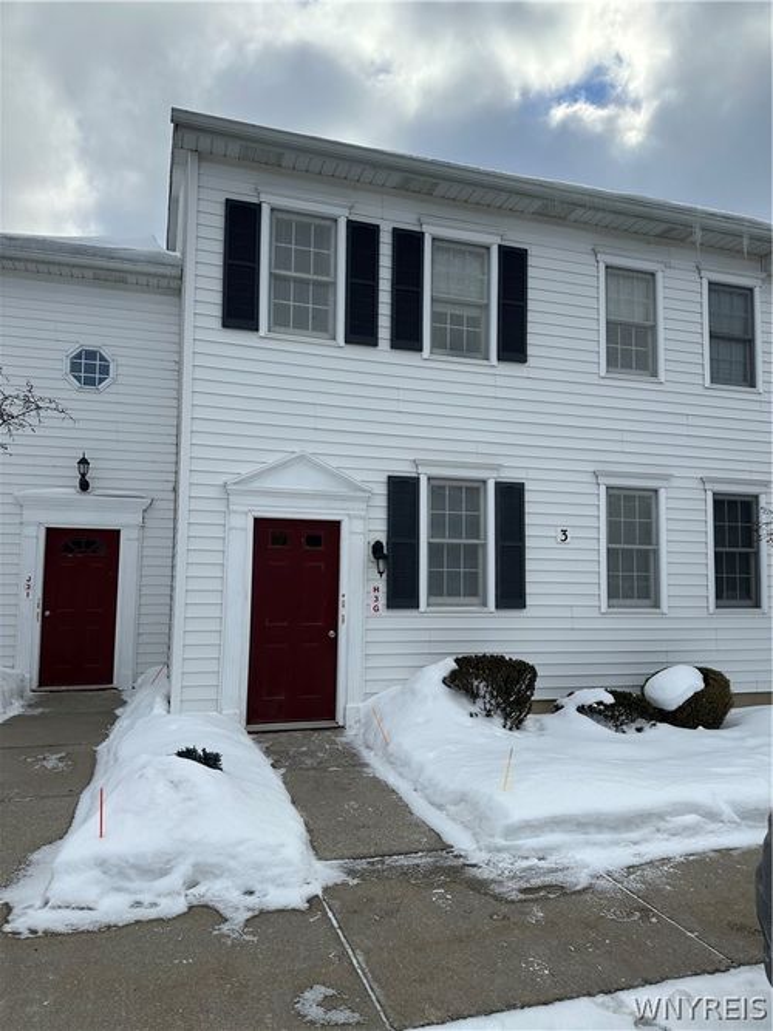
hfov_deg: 56.8
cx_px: 386
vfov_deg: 71.6
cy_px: 516
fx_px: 715
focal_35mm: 24
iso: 80
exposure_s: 1/5525
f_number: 1.78
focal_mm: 6.86
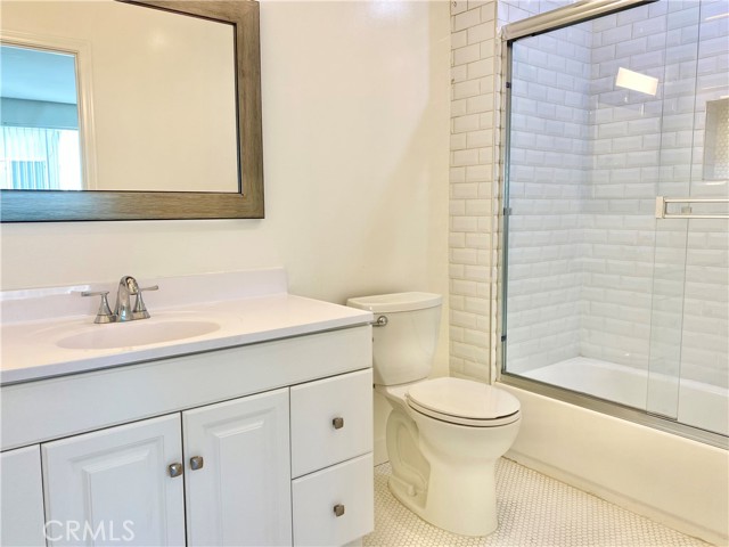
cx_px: 364
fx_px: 548
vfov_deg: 53.1
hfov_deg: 67.3
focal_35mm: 26
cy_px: 274
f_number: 1.8
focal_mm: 4.25
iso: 50
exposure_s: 1/120
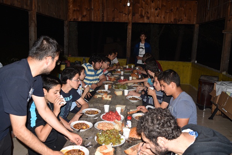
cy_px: 78
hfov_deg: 57.2
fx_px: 213
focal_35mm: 33
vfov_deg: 39.9
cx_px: 116
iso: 100
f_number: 4.5
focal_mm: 22
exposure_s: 1/200
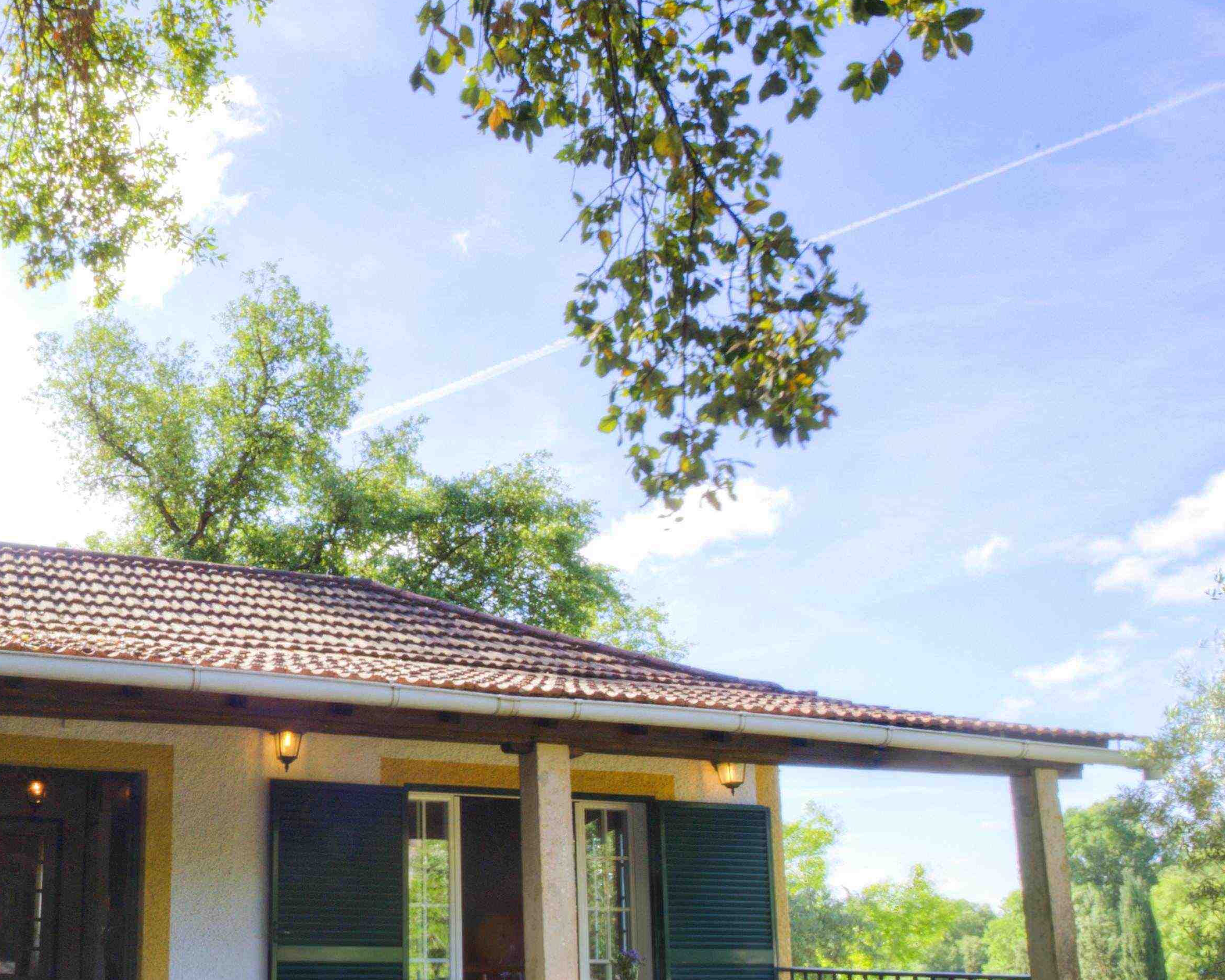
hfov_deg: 57.4
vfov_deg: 48.9
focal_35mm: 29
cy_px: 676
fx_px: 1052
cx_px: 308
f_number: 22
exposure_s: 1/15
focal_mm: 17
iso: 200
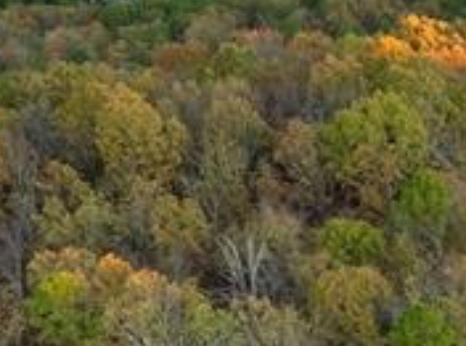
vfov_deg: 9.7
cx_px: 977
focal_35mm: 140
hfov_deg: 12.3
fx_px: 1880
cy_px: 732
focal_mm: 12.29
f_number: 2.8
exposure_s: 1/200
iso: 150
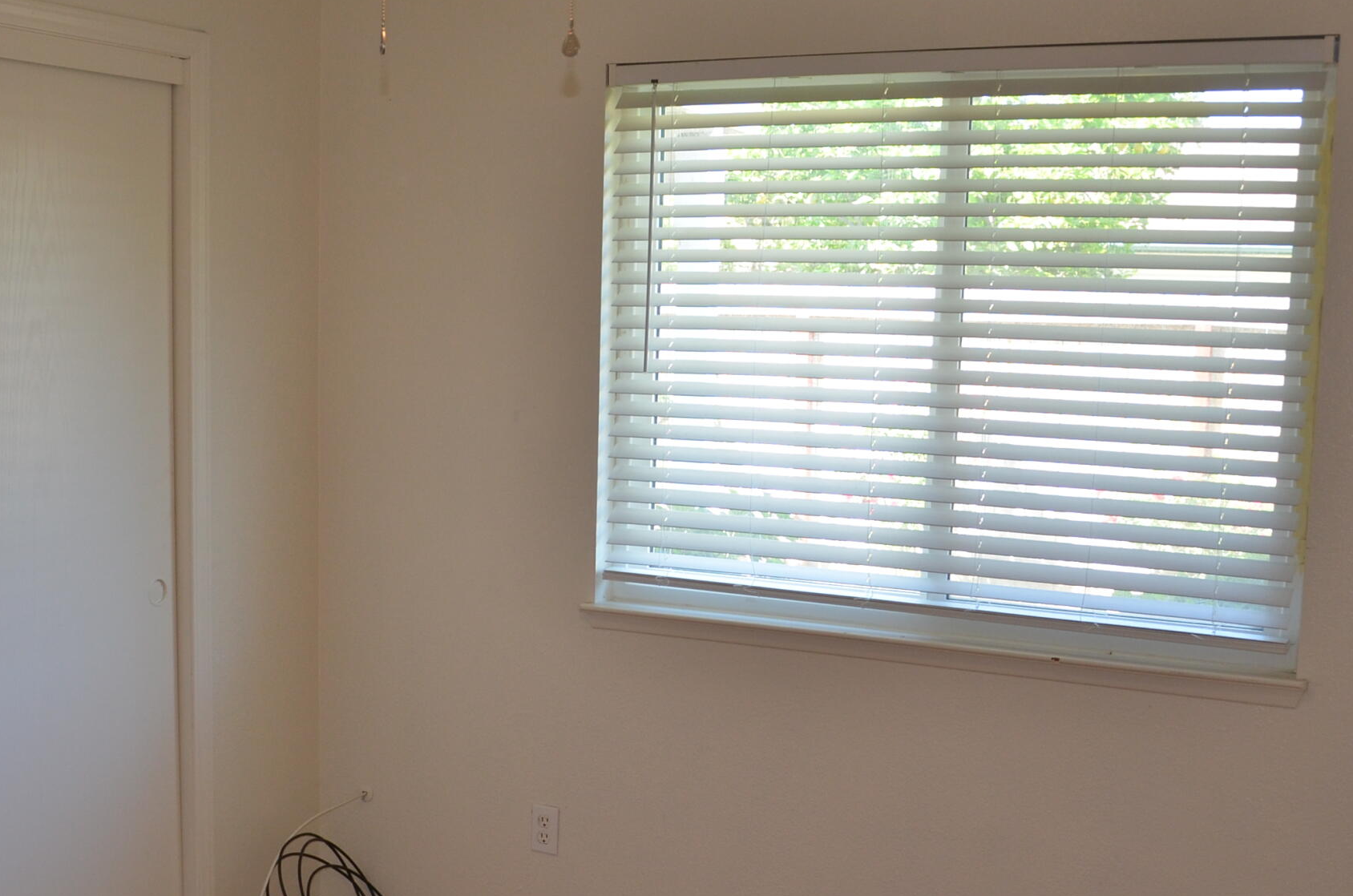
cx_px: 530
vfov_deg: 27.8
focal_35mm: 48
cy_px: 567
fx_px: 1800
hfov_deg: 41.0
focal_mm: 18
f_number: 3.5
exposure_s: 1/100
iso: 400
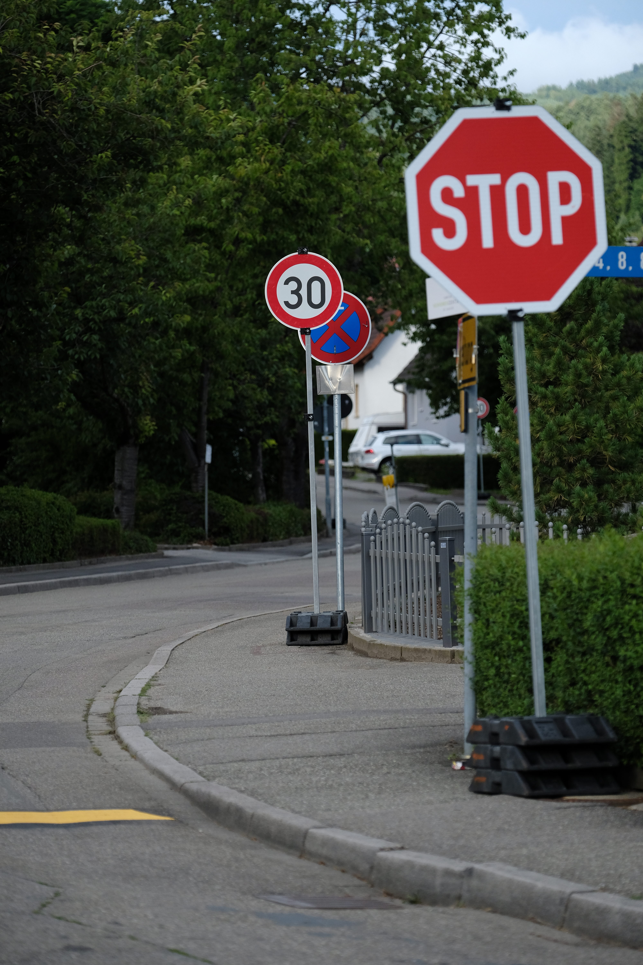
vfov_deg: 14.0
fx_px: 3938
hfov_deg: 9.3
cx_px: 322
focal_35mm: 147
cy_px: 482
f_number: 2.8
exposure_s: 1/4000
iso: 800
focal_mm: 98.2
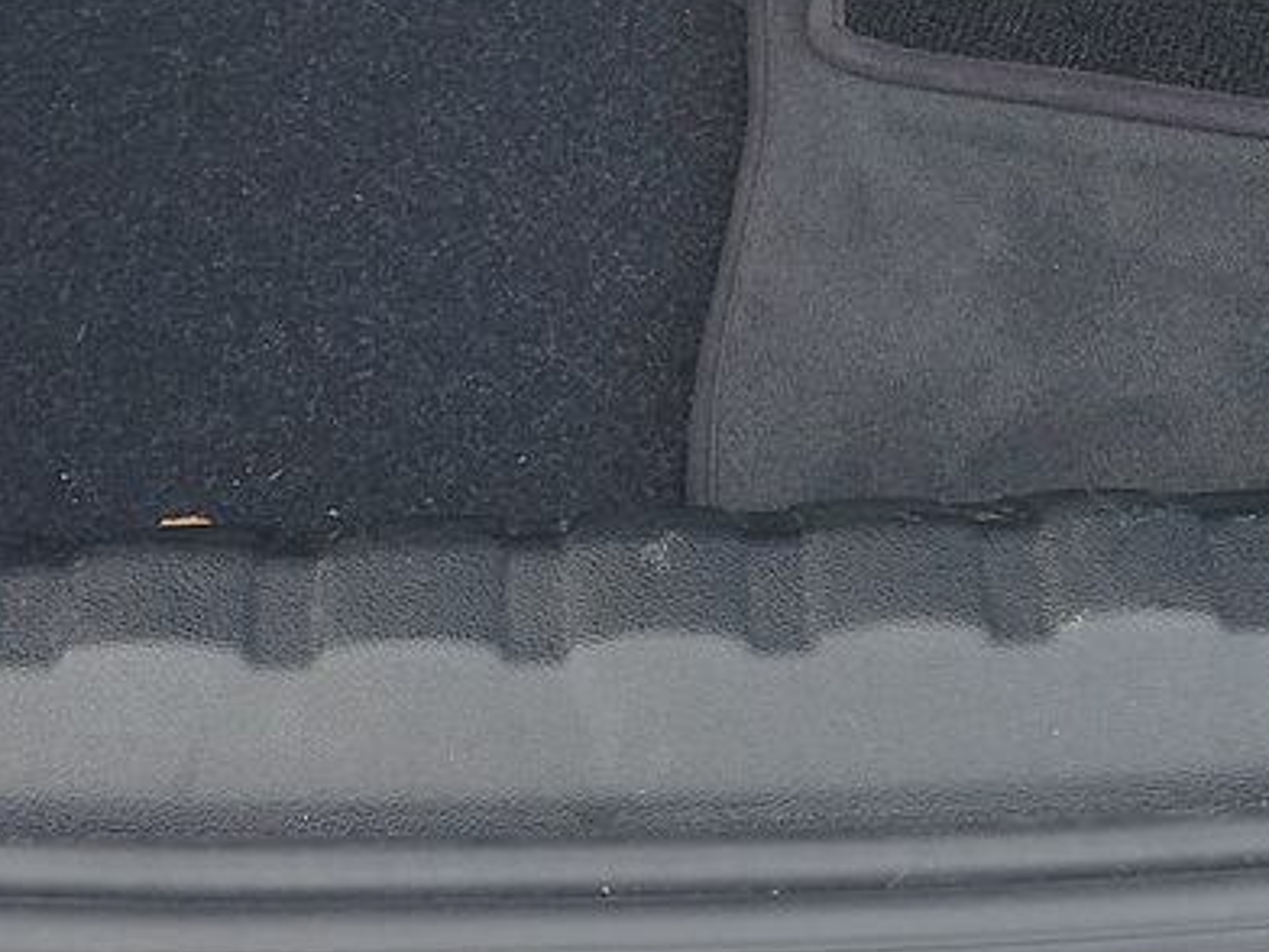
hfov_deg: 19.8
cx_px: 1059
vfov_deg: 14.2
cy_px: -431
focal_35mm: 98
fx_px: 3593
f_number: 1.8
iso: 50
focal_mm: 6.7
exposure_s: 1/135
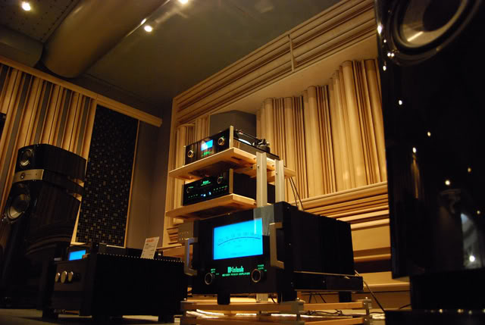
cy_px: 162
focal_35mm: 27
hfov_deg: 67.3
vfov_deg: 48.1
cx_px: 242
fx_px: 364
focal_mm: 18
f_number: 3.5
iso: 1600
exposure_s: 1/8
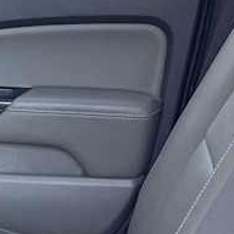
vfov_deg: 14.5
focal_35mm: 118
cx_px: -212
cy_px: 250
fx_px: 902
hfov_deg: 13.1
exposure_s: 1/60
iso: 160
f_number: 1.6
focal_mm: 5.1
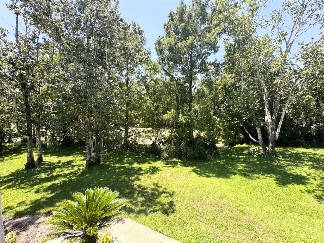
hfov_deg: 102.1
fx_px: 131
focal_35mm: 14
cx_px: 162
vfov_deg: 85.7
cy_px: 122
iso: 40
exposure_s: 1/237
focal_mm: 2.22
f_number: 2.2
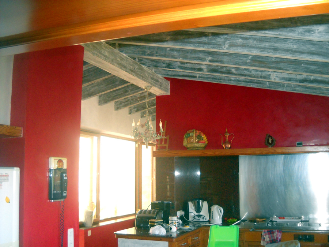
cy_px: 124
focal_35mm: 41
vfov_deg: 35.1
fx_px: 390
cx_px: 164
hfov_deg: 45.8
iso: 400
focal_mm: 6.72
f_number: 3.1
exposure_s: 1/30
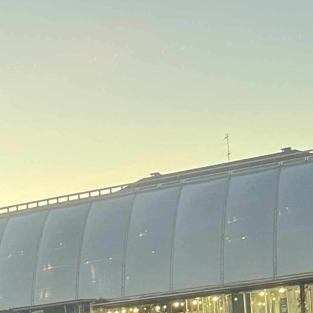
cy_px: 470
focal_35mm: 102
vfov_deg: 15.7
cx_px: -128
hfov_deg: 15.9
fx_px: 1043
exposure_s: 1/60
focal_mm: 5.7
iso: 320
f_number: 1.5
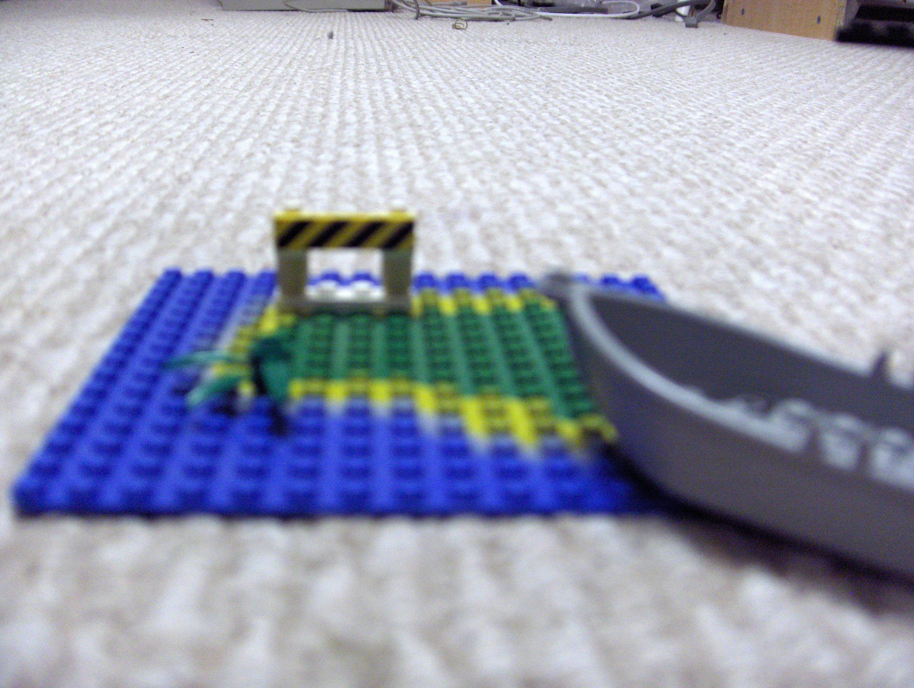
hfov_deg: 47.8
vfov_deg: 36.9
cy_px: 344
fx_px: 1031
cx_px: 457
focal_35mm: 39
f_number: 2.8
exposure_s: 1/17.2
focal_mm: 8
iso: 200
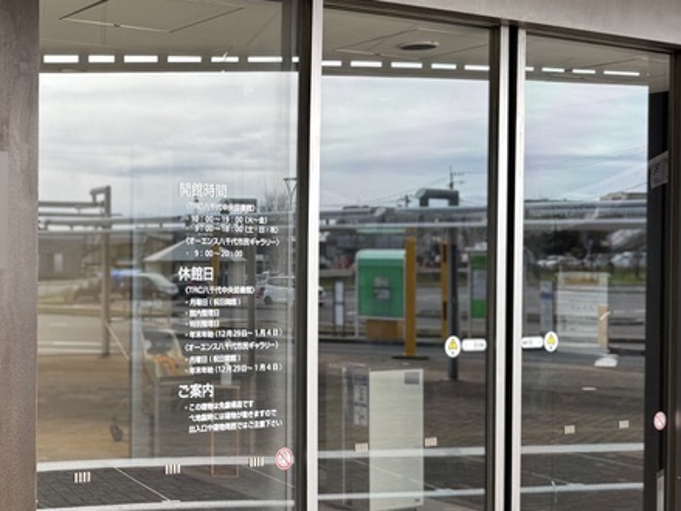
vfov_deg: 26.1
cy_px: 281
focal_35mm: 56
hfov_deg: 32.6
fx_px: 1101
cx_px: 68
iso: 80
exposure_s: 1/593
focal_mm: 6.76
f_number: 1.78
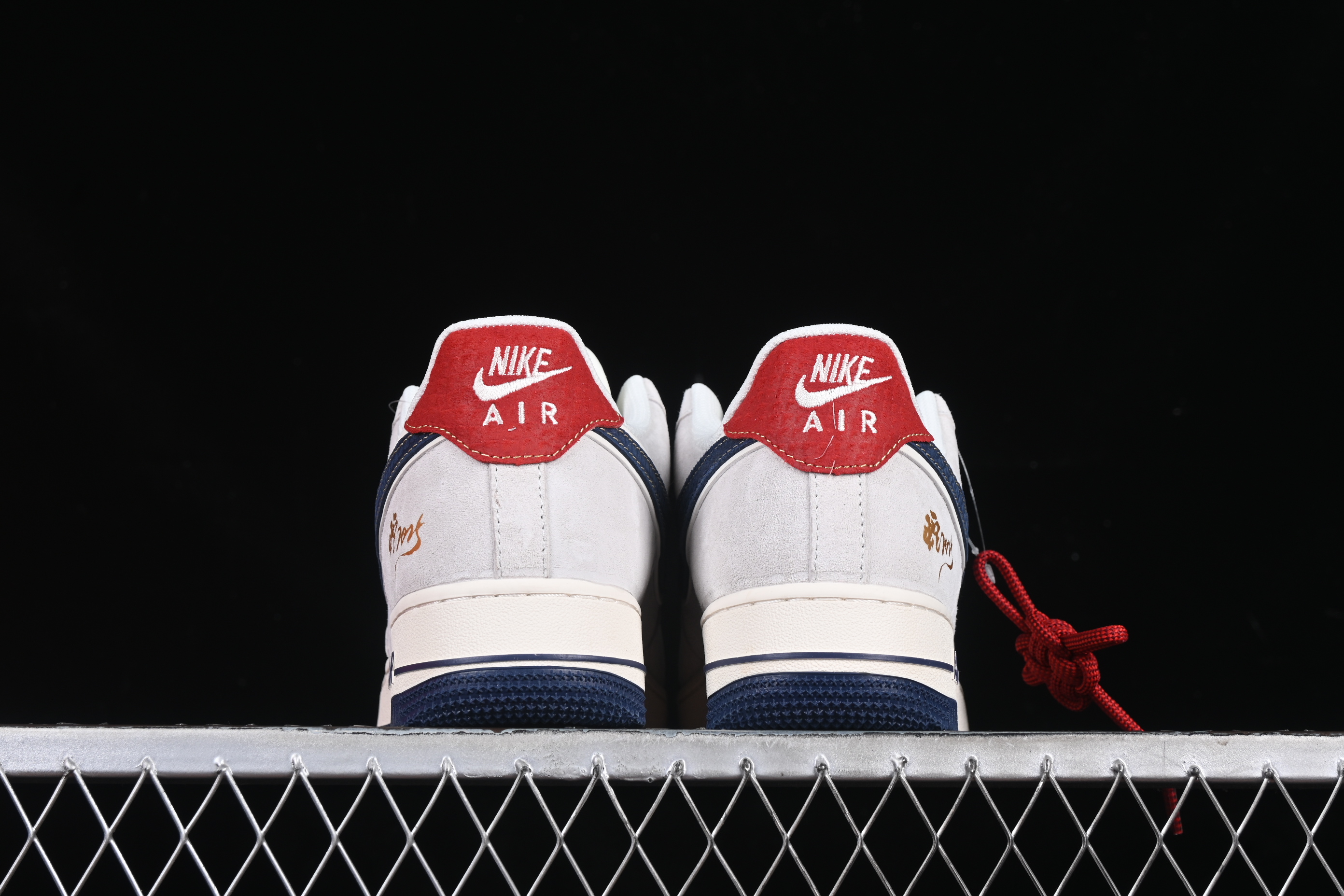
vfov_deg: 18.2
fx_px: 2800
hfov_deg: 27.0
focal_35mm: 75
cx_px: 672
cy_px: 448
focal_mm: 50
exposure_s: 1/80
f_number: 8
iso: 160
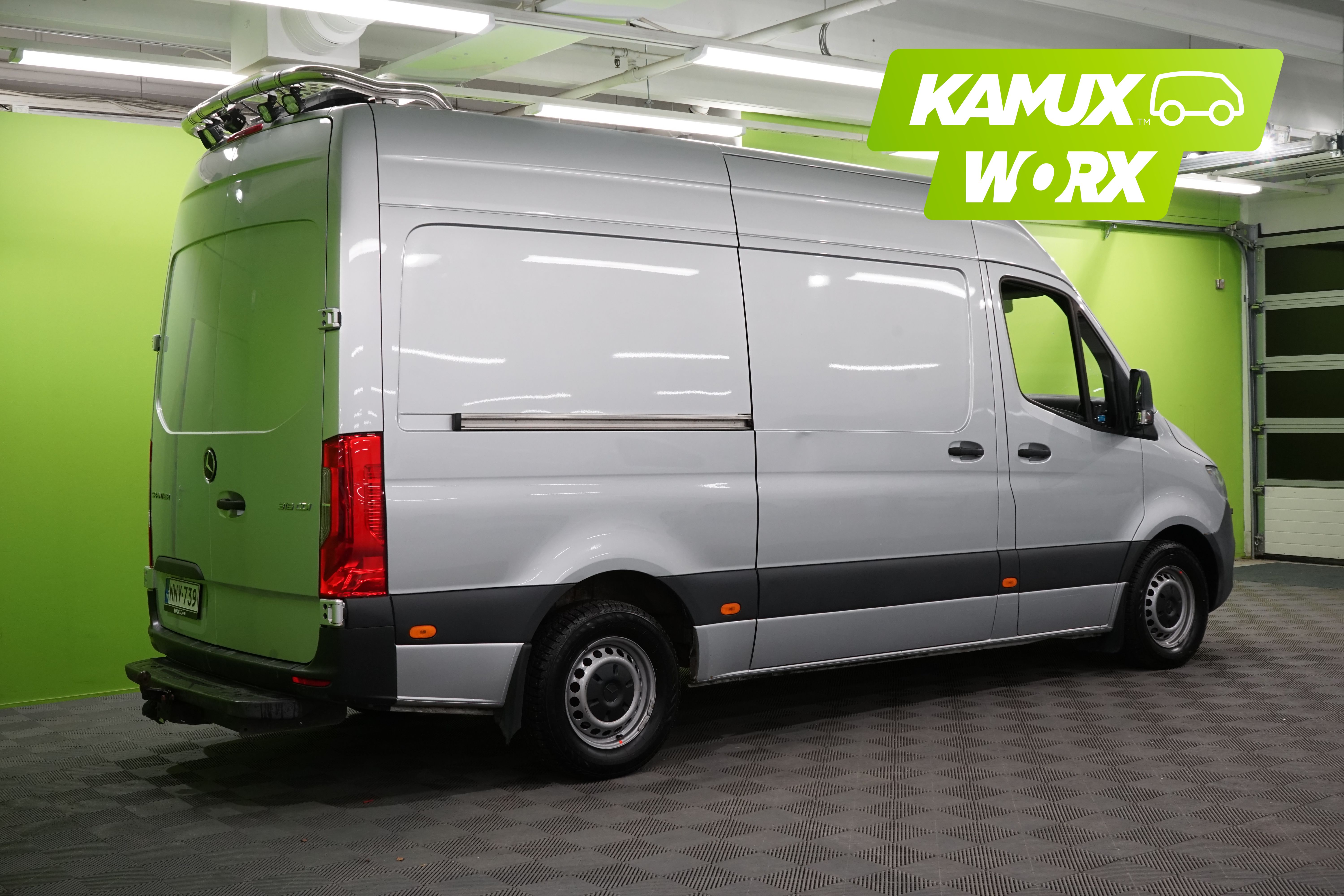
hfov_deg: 48.5
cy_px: 448
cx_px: 672
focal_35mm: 40
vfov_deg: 33.4
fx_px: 1493
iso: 1250
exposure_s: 1/50
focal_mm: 40
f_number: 10
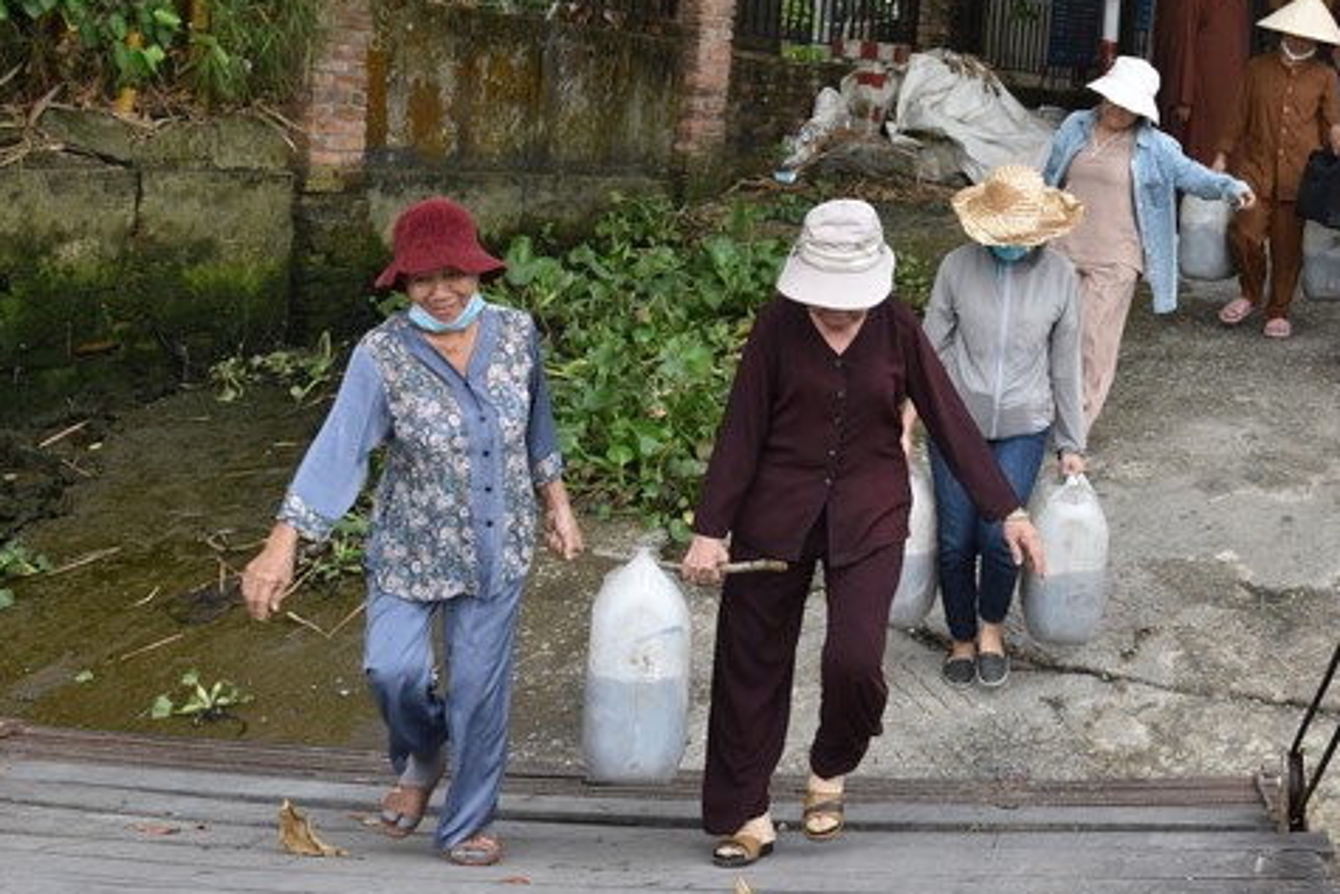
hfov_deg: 31.7
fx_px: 2346
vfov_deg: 21.5
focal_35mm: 63
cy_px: 327
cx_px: 860
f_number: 7.1
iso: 400
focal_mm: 46
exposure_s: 1/200
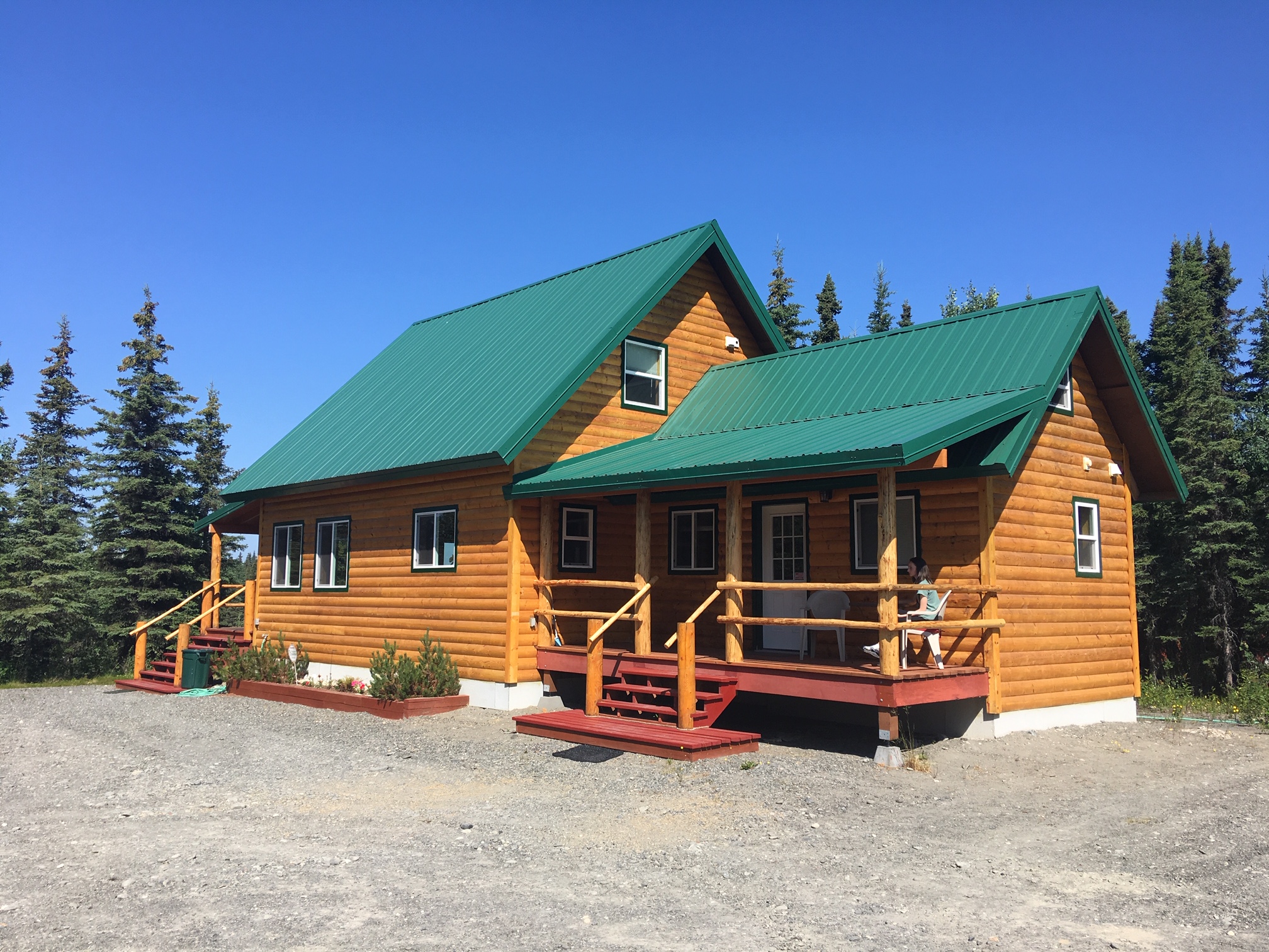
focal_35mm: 29
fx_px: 1063
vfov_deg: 48.2
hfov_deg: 61.7
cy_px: 476
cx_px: 634
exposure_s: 1/1148
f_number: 2.2
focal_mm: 4.15
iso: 25
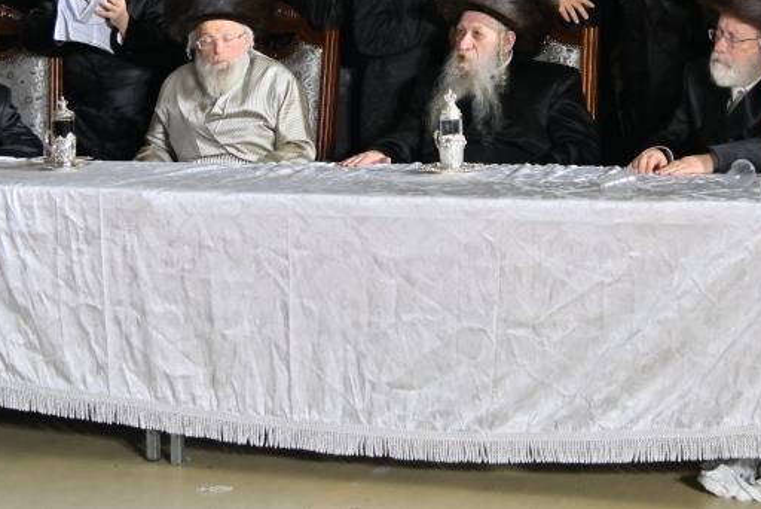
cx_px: 397
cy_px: 2
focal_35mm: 100
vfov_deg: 13.5
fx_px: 2115
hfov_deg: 20.4
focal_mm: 50
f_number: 4
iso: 800
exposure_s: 1/160
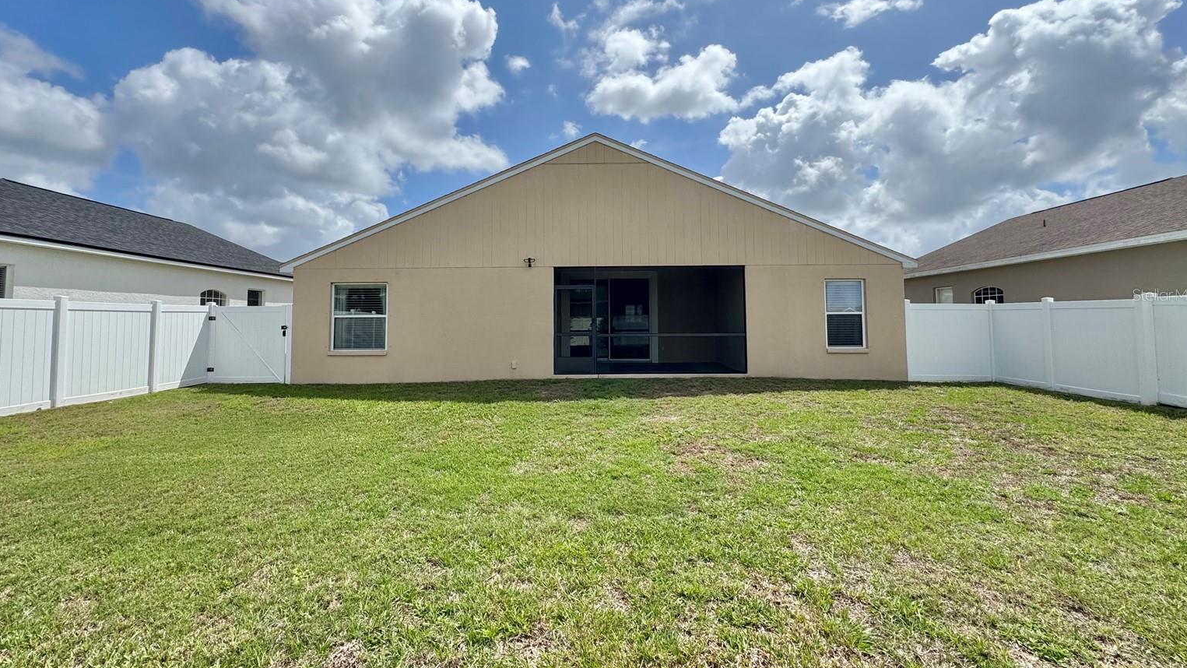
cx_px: 583
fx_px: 504
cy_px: 294
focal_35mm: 16
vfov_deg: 66.9
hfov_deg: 99.4
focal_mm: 2.22
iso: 50
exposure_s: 1/2674
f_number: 2.2
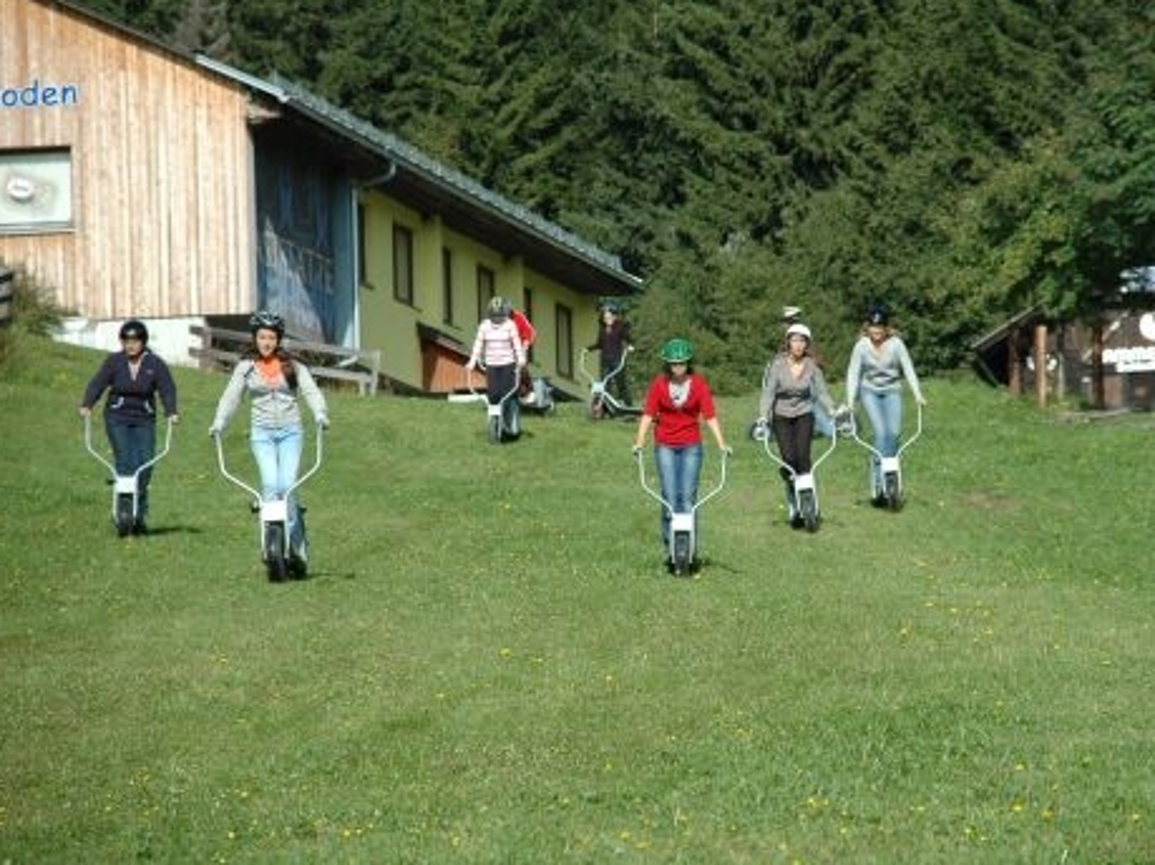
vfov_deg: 6.9
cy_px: 424
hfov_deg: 9.2
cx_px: 679
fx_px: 7191
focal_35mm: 216
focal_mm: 125
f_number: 6.3
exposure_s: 1/640
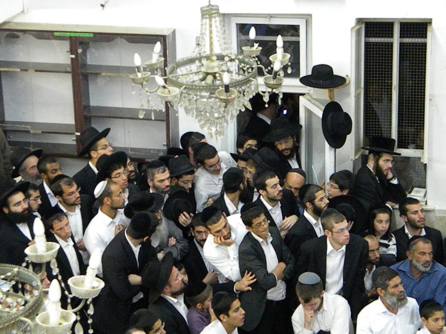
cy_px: 167
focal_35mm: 83
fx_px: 1069
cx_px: 223
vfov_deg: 17.8
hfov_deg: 23.6
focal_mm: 15.1
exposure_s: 1/64.6
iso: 2227
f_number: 4.5
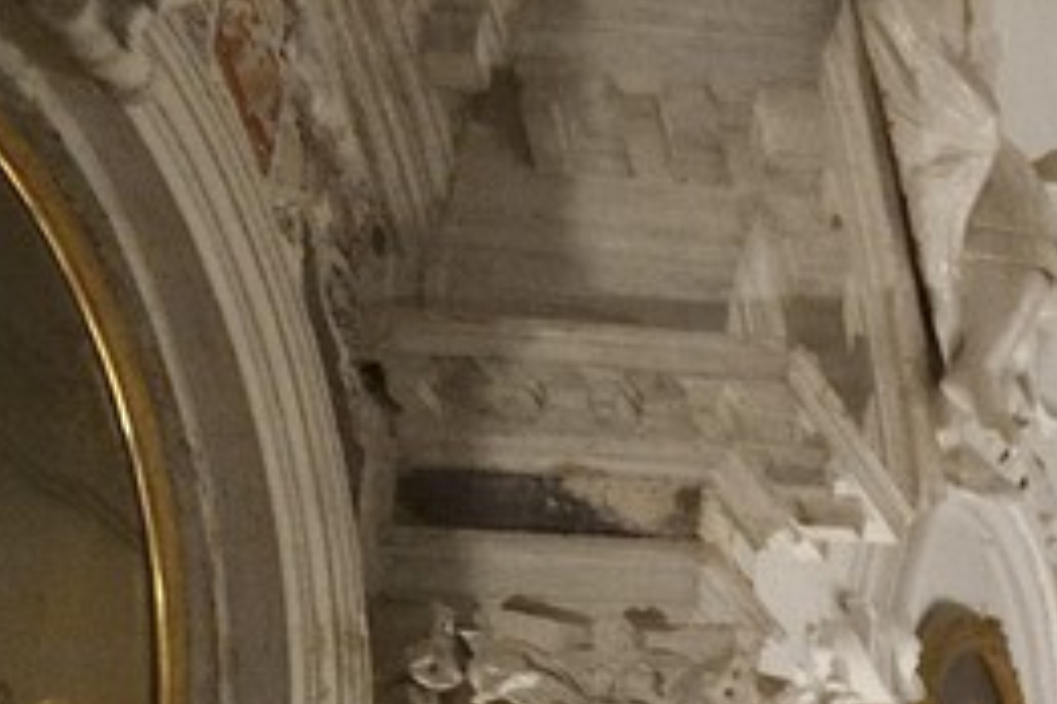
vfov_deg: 8.2
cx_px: 3021
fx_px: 4316
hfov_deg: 10.5
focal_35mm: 147
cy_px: 1946
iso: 1600
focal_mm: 24
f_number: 4
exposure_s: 1/13
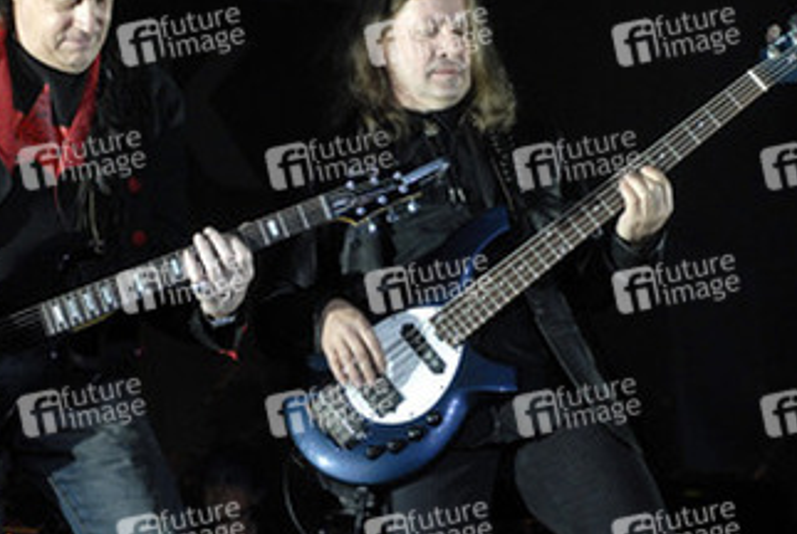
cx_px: 359
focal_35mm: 146
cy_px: 222
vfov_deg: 9.4
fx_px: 3238
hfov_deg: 14.0
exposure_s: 1/125
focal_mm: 70
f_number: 5.6
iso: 800
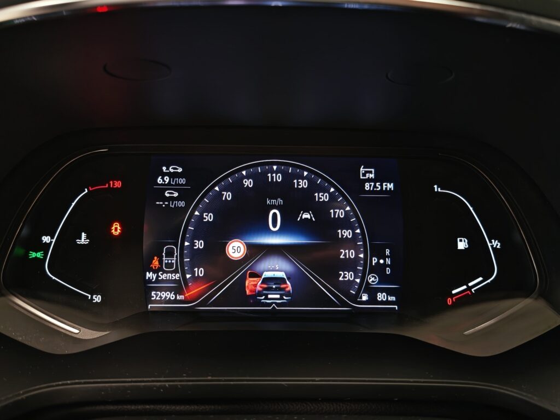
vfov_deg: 46.8
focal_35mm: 30
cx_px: 280
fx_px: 485
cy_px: 210
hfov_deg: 60.0
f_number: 1.6
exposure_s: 1/50
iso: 200
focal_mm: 5.4
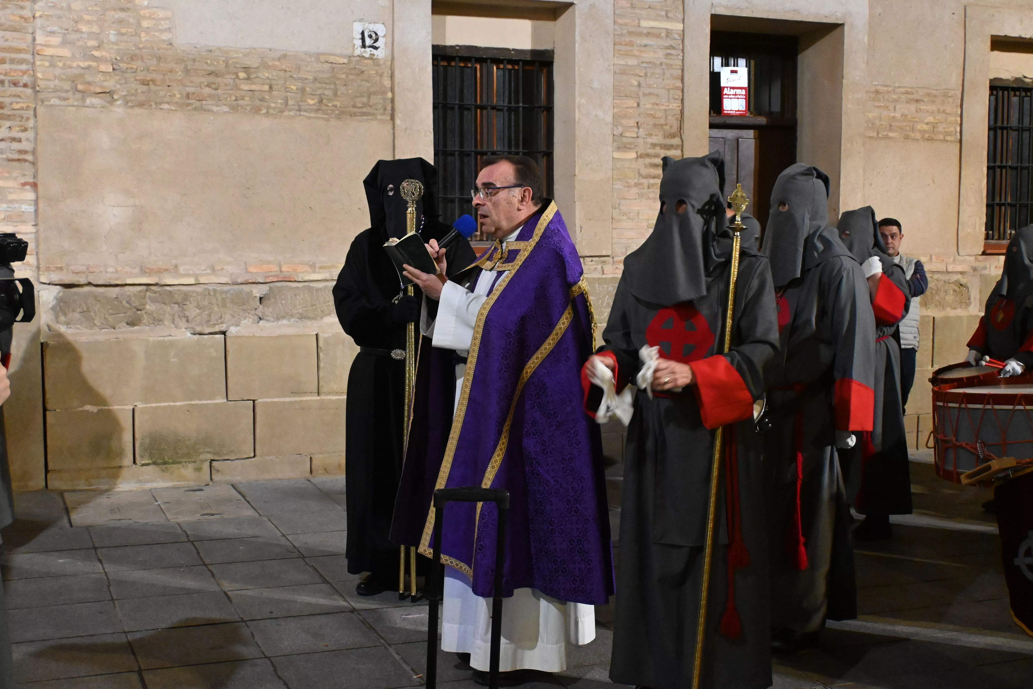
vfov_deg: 31.9
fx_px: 1205
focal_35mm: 42
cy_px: 344
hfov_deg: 46.4
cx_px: 516
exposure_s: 1/40
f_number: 4.5
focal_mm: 28
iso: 6400
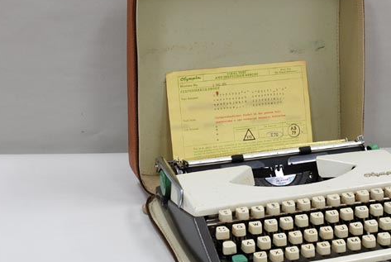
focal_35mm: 89
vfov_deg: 15.4
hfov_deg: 22.7
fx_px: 966
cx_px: 272
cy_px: 144
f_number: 13
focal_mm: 35
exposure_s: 1/4
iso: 100
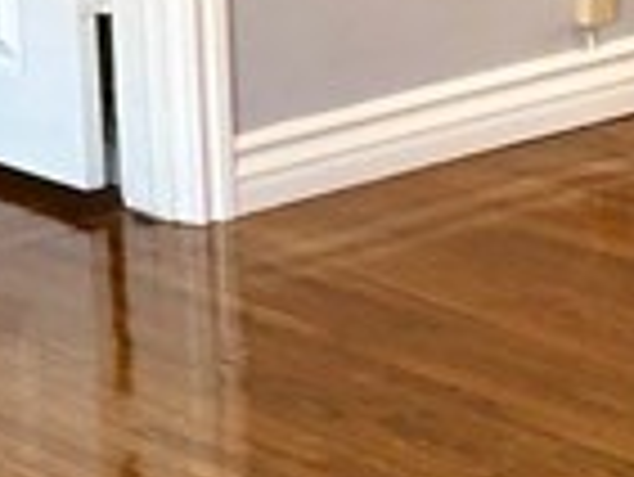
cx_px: -895
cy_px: -428
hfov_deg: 8.8
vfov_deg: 7.1
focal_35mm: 203
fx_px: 3721
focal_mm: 3.99
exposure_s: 1/40
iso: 25
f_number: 1.8
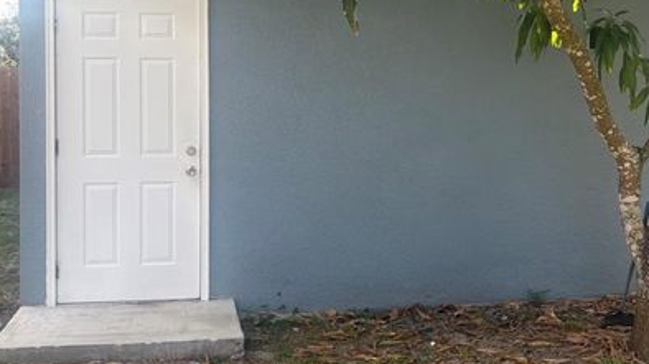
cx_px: 326
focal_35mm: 48
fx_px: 825
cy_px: 116
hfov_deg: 42.9
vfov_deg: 24.7
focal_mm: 5.96
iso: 50
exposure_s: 1/660
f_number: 1.6
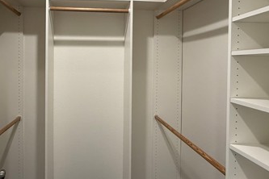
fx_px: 209
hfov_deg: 64.6
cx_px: 103
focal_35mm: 28
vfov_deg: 46.1
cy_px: 69
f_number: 2.2
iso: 250
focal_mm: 2.22
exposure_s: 1/120
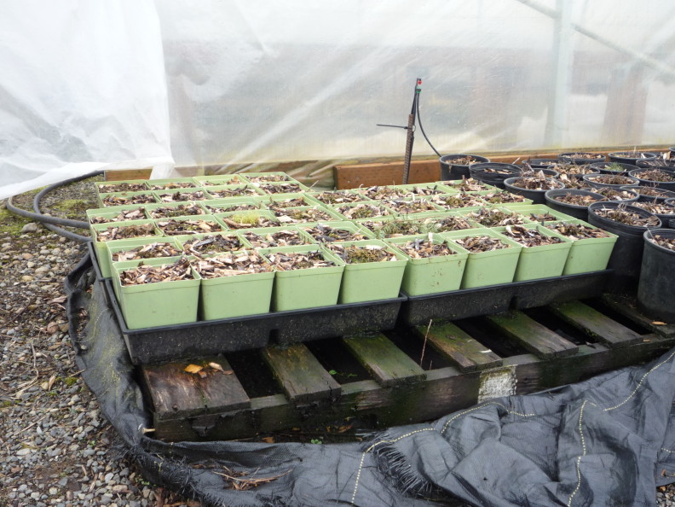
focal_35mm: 36
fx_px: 702
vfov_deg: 39.7
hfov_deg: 51.4
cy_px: 254
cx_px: 338
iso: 100
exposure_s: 1/125
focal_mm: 6.3
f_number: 4
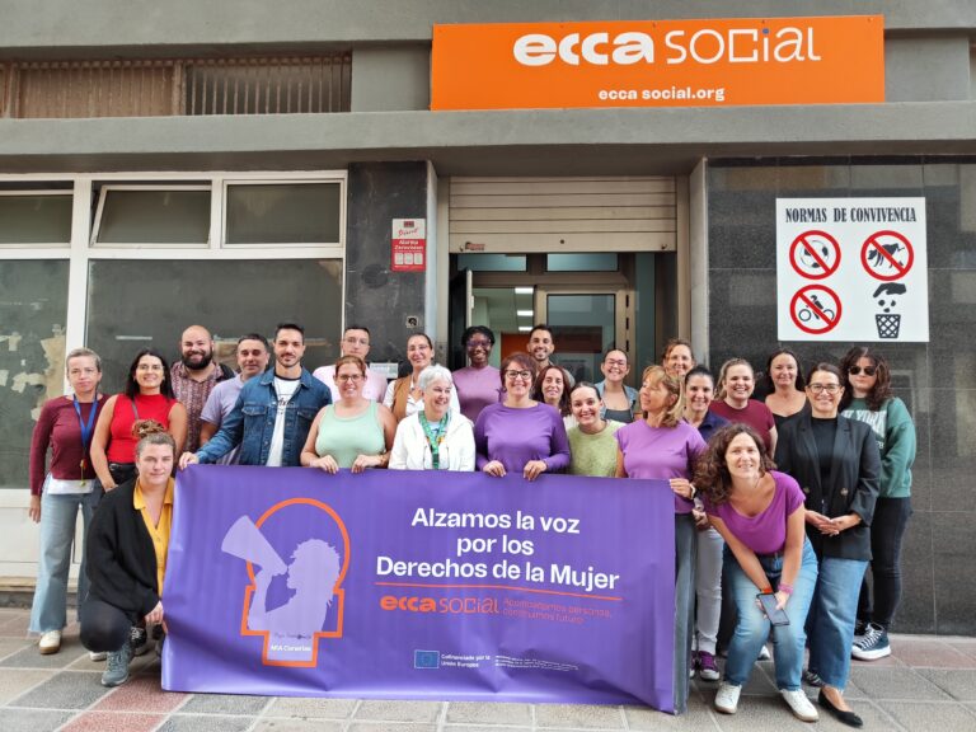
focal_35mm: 23
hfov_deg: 73.9
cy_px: 366
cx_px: 488
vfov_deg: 58.9
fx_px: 648
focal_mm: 5.59
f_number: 1.88
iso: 99
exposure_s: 1/100
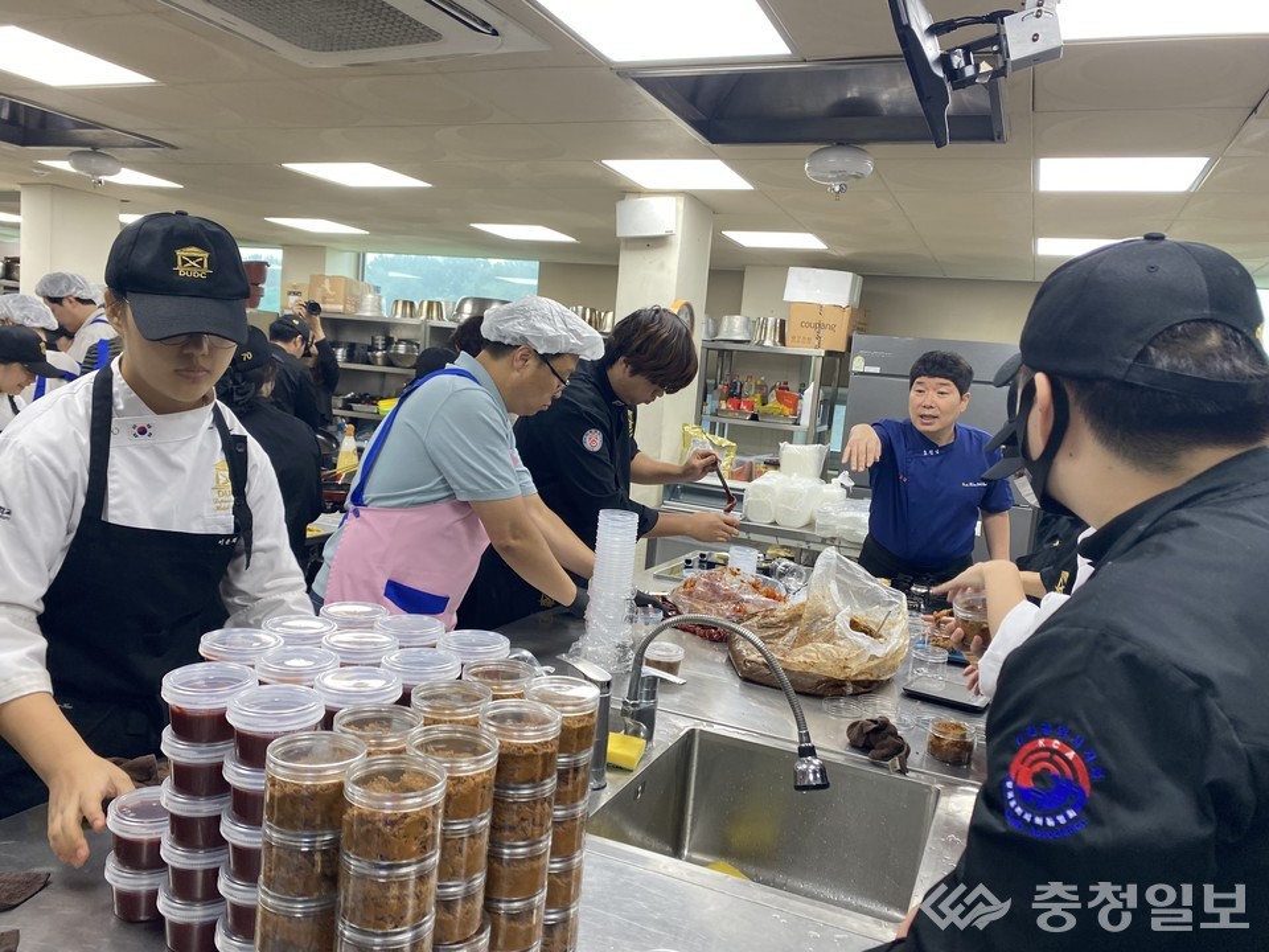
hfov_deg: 67.3
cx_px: 634
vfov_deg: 53.1
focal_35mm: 26
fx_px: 953
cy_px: 476
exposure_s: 1/120
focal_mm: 4.25
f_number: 1.8
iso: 100
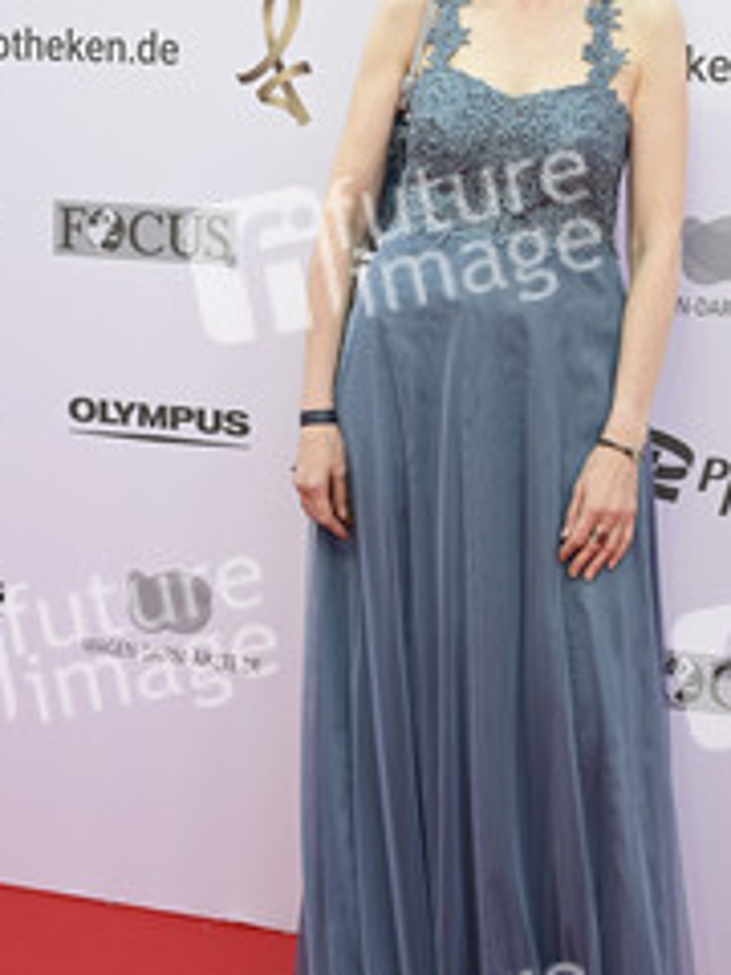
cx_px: 512
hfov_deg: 29.5
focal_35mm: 49
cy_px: 451
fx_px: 1374
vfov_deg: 39.0
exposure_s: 1/200
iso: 320
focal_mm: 30.5
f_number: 7.1
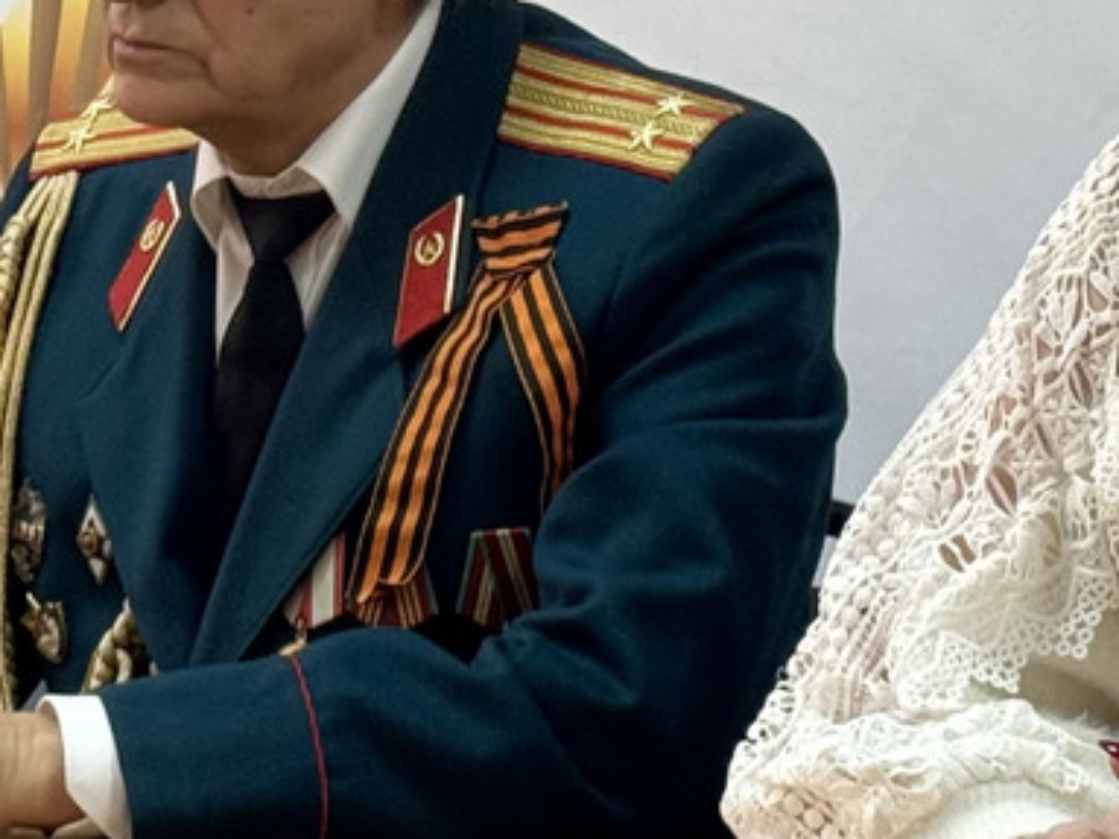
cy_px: -221
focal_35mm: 188
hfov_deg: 10.5
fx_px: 6075
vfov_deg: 7.8
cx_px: 392
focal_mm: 6.76
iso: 100
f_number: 1.78
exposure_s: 1/100
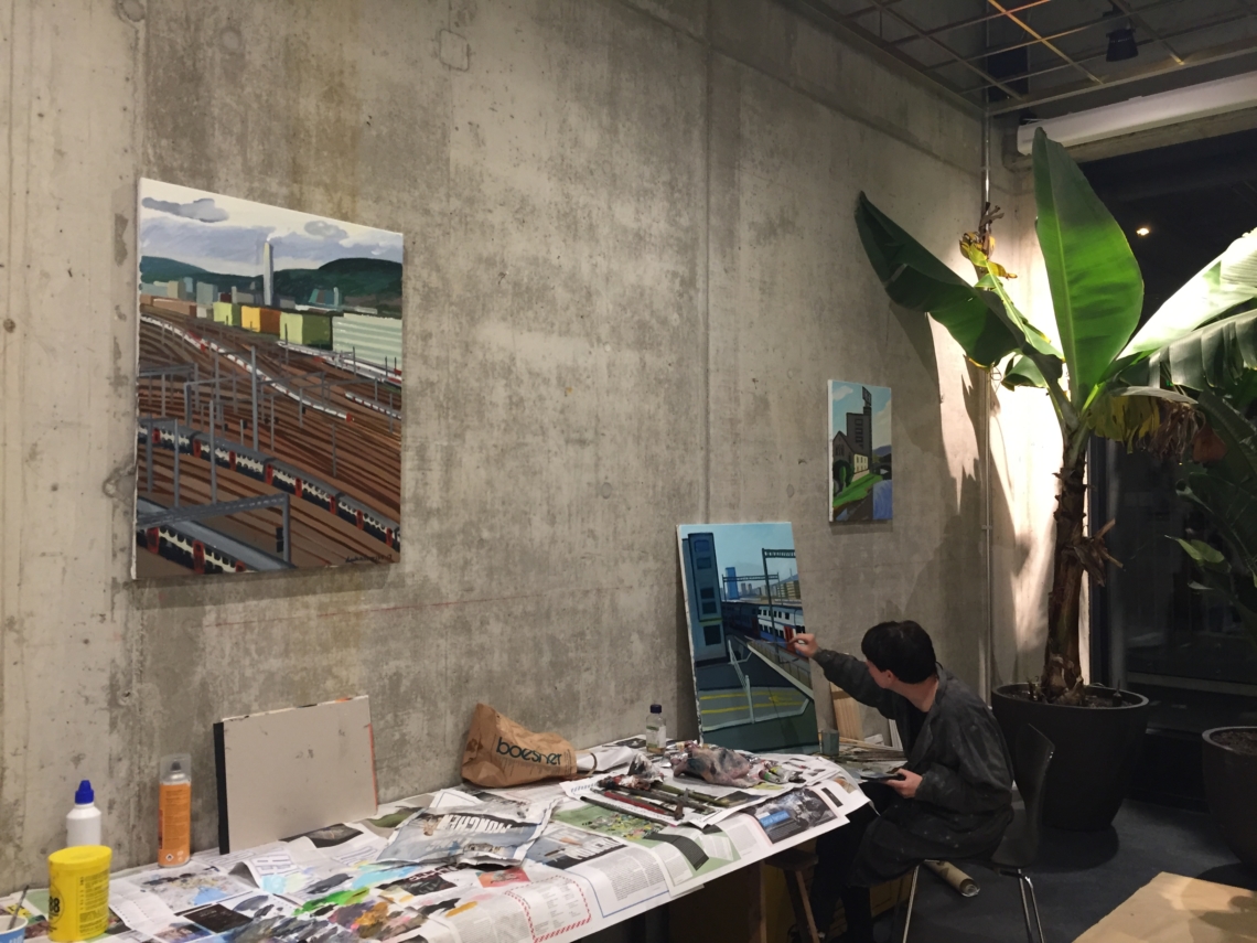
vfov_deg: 48.2
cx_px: 628
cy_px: 472
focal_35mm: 29
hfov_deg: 61.7
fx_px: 1053
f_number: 2.2
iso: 160
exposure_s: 1/33
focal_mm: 4.15
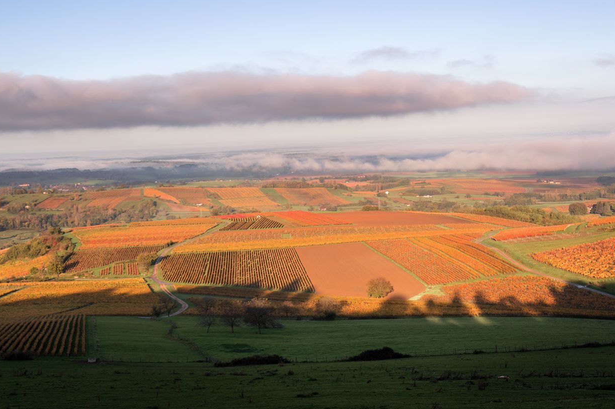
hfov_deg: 39.6
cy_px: 199
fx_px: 854
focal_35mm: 50
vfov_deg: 27.0
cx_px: 298
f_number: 8
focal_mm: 48
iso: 100
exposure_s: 1/180
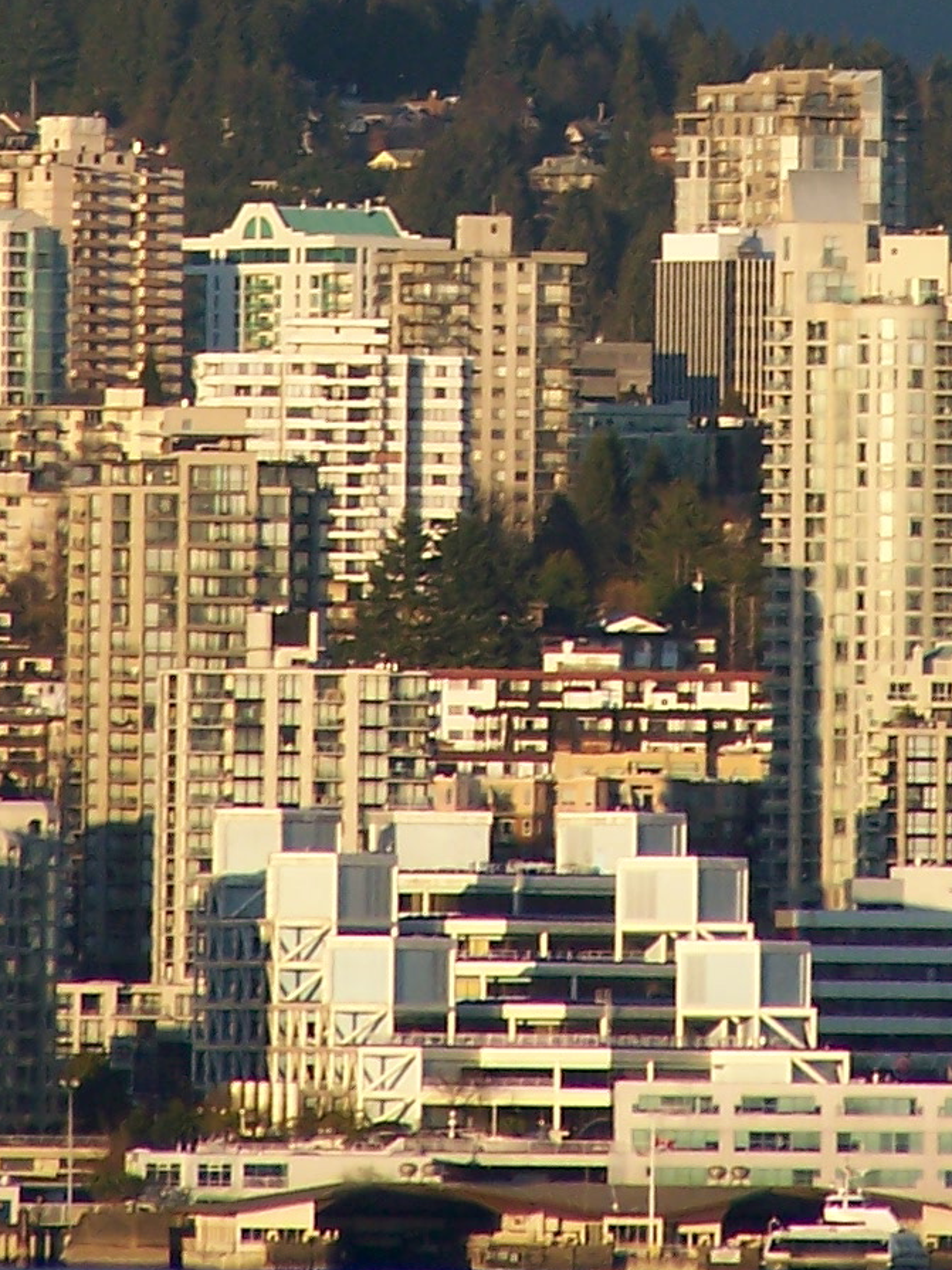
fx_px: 35871
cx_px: 715
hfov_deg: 1.5
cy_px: -31
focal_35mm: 978
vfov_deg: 2.0
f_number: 3.7
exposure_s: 1/350
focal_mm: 63
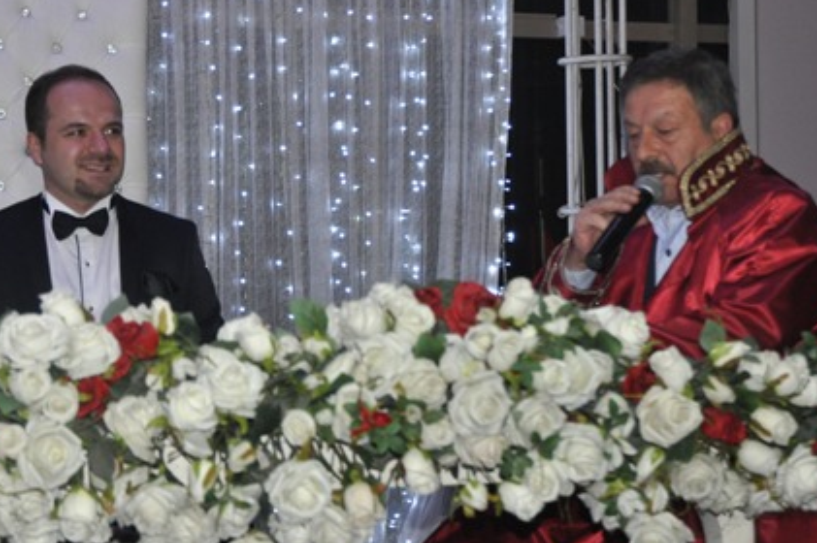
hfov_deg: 25.2
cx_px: 221
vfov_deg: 17.0
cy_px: 168
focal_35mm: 80
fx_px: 1809
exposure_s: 1/60
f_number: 4.2
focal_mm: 35
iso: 800
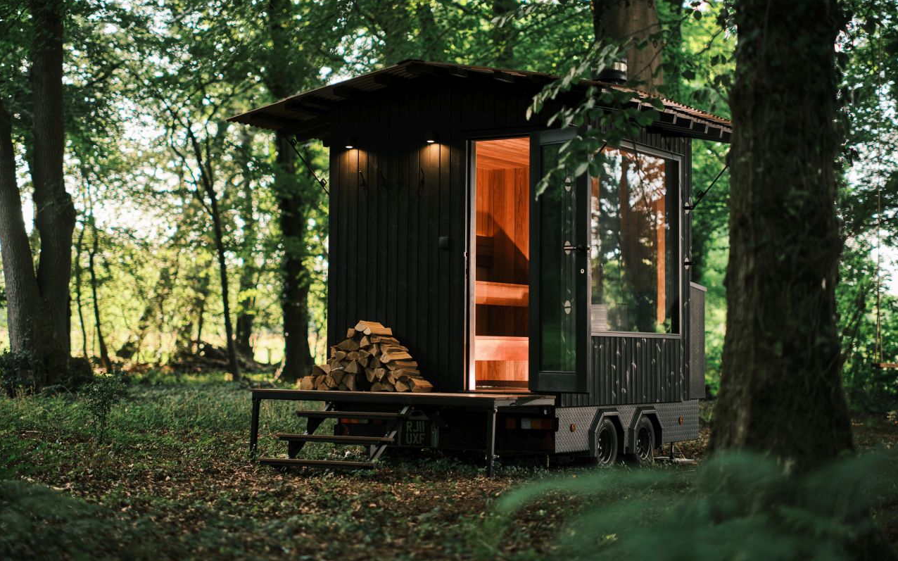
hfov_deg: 30.6
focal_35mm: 67
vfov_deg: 19.4
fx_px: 1639
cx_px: 449
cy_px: 241
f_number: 1.7
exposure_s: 1/250
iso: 500
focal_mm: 80
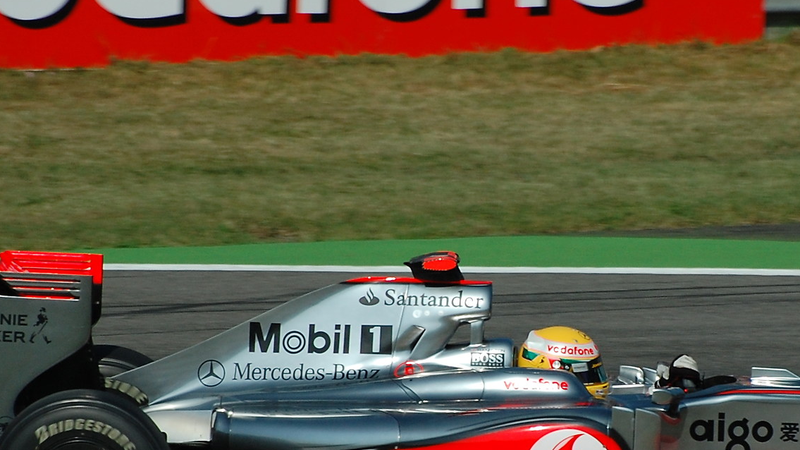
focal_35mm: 830
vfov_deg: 1.5
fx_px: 17604
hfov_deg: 2.6
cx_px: 582
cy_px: 378
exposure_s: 1/500
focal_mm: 250
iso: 400
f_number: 5.6
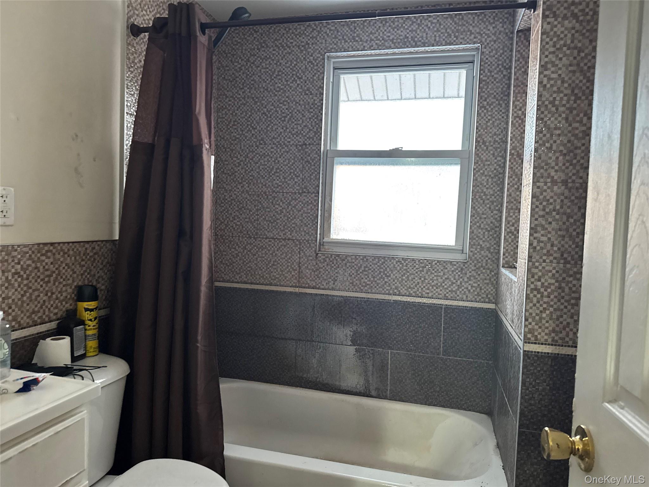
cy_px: 244
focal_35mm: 24
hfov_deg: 71.6
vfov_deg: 56.8
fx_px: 450
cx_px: 324
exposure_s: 1/60
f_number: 1.78
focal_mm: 6.76
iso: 500
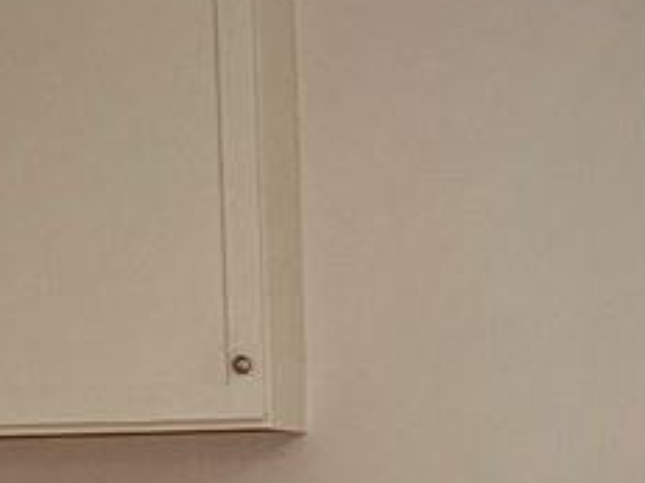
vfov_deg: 15.3
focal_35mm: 90
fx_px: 1676
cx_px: 486
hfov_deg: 21.6
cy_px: 698
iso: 50
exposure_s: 1/120
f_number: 2.2
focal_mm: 1.74
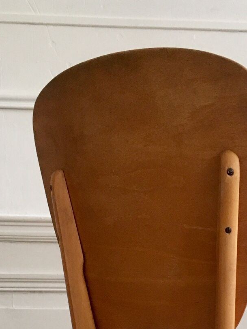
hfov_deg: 20.2
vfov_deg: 24.9
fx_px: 685
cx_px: 203
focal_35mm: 72
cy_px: 374
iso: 125
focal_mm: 4.15
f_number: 2.2
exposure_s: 1/33
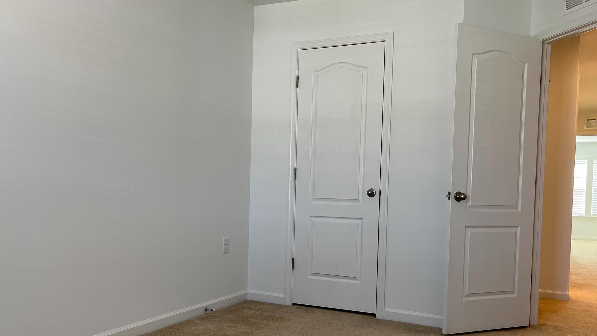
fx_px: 491
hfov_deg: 62.5
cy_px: 212
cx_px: 324
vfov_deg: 37.5
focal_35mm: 31
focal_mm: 5.1
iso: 100
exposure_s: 1/120
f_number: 1.6
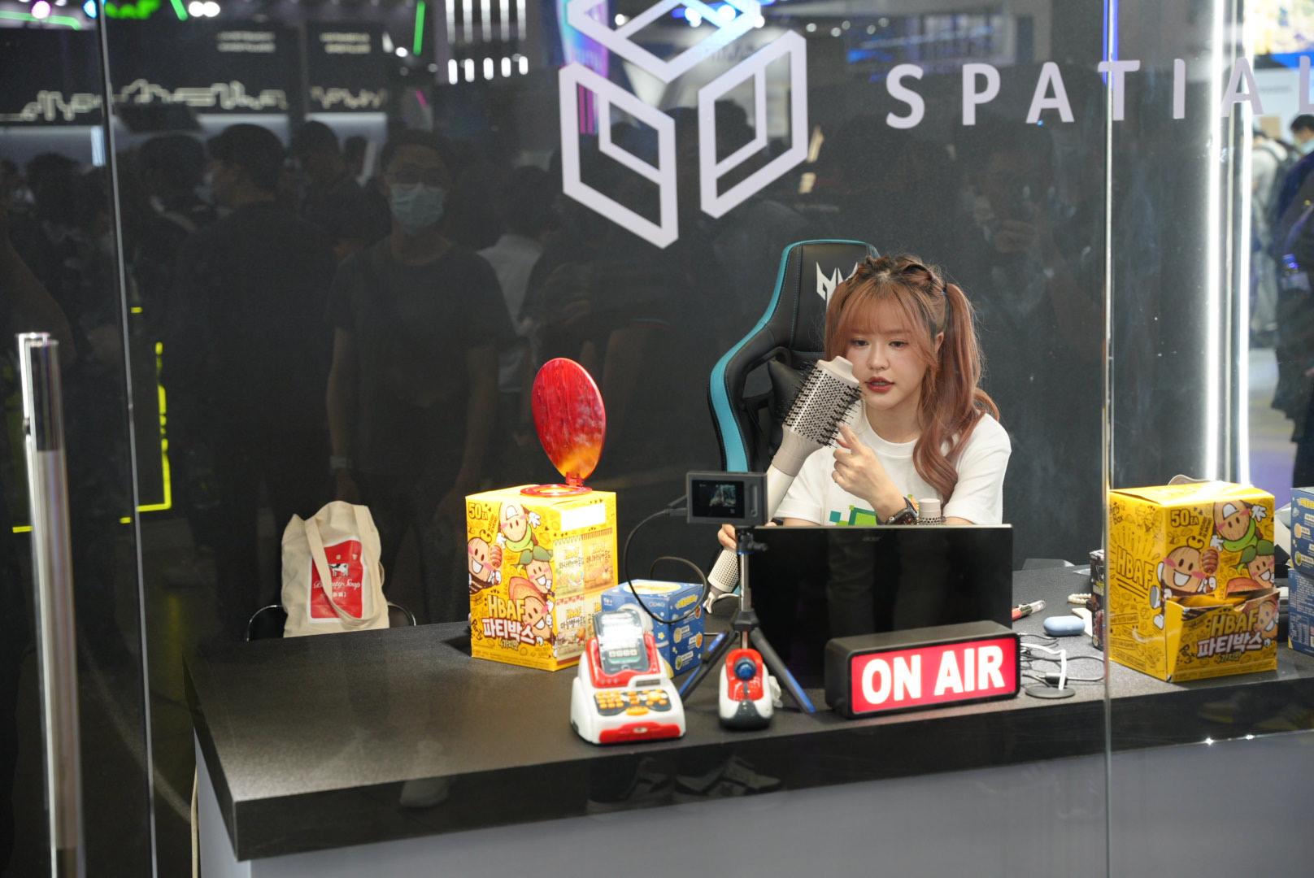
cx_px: 657
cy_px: 439
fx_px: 1998
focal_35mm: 55
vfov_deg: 24.8
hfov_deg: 36.4
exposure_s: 1/200
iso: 1250
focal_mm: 54.7
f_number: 4
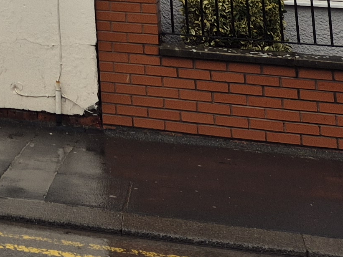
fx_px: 1110
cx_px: -304
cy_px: -317
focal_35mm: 112
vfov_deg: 11.4
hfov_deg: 14.9
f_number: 1.8
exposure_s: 1/180
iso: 40
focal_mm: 5.4
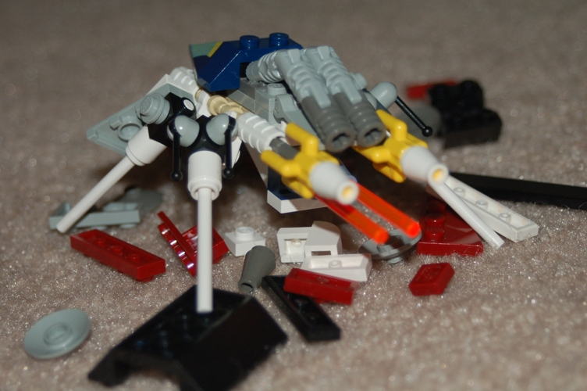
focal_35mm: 108
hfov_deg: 18.9
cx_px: 294
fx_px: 1759
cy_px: 196
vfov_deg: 12.7
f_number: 5.6
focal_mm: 72
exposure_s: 1/60
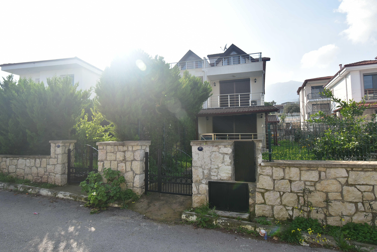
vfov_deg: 63.3
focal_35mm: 20
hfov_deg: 85.4
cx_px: 188
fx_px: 204
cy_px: 126
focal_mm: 13
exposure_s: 1/200
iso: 100
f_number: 7.1
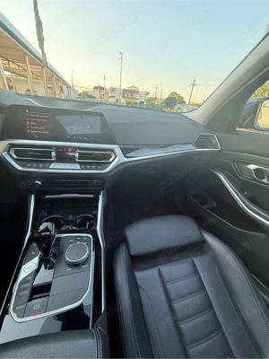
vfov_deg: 102.1
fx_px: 145
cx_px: 134
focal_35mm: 14
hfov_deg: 85.7
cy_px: 180
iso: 200
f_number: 2.2
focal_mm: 2.22
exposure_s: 1/99
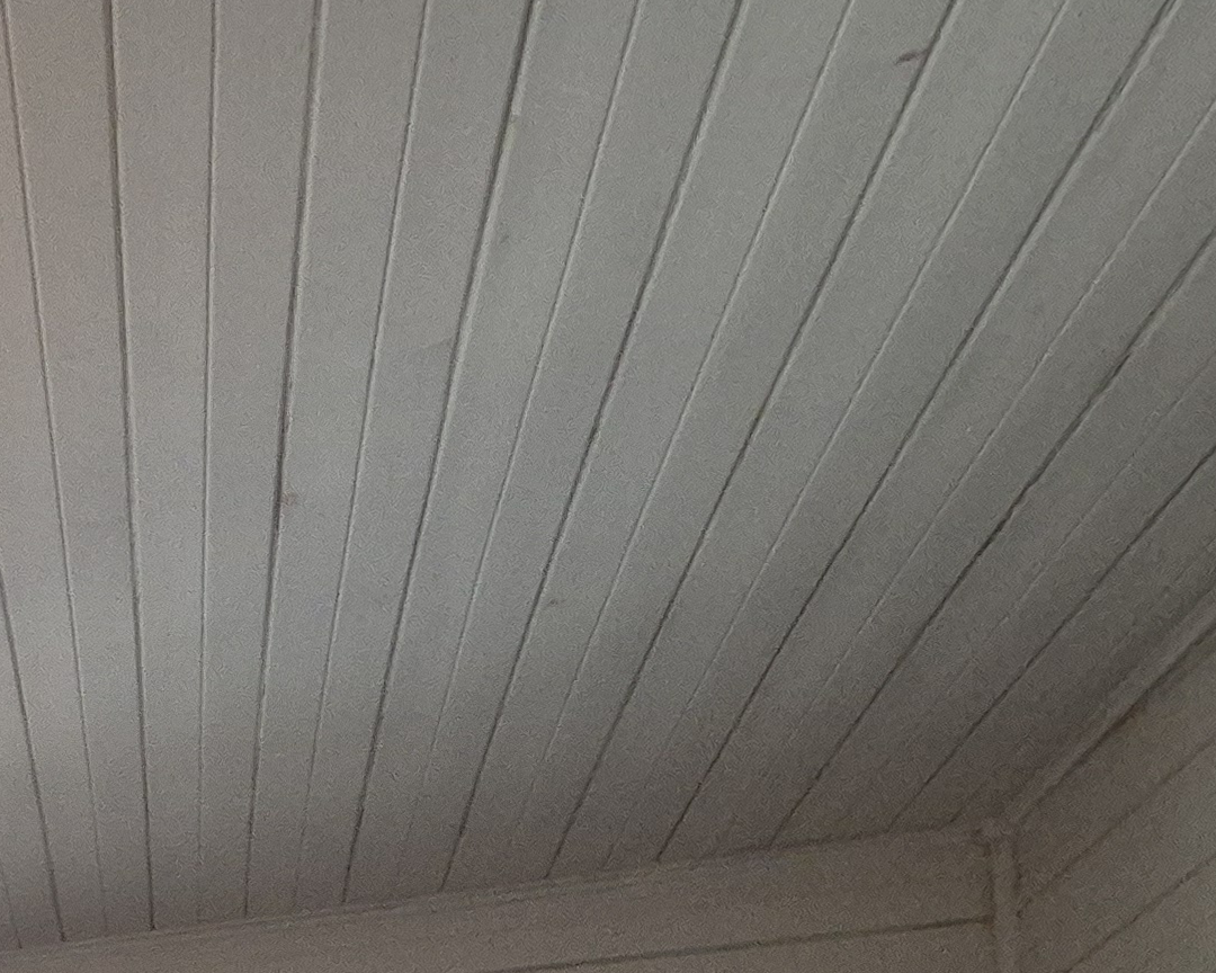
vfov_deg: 24.5
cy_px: 1478
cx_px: -821
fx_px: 1691
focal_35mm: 47
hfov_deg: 24.4
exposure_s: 1/50
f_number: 2.2
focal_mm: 2.2
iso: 320
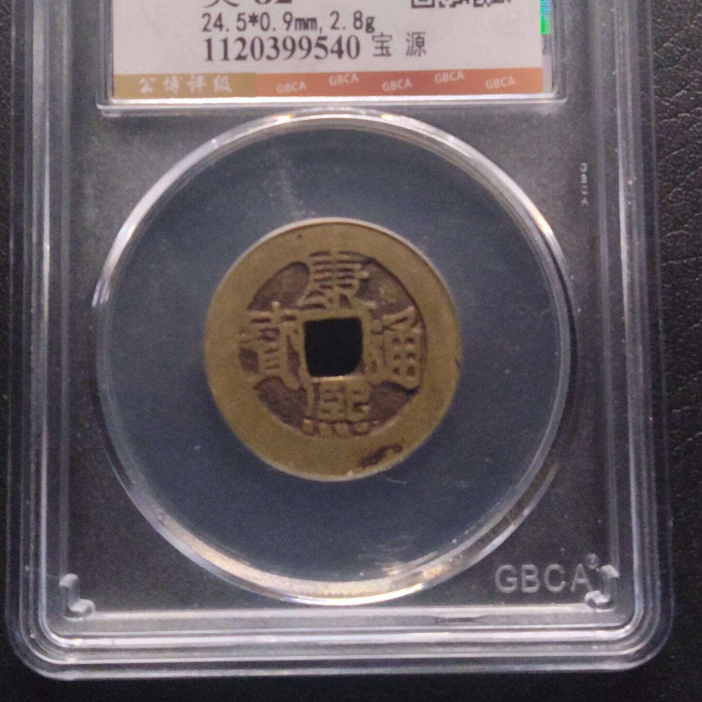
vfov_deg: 29.0
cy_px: 268
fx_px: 1354
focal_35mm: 59
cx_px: 351
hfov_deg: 29.1
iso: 800
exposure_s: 1/100
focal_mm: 3.42
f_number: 2.2
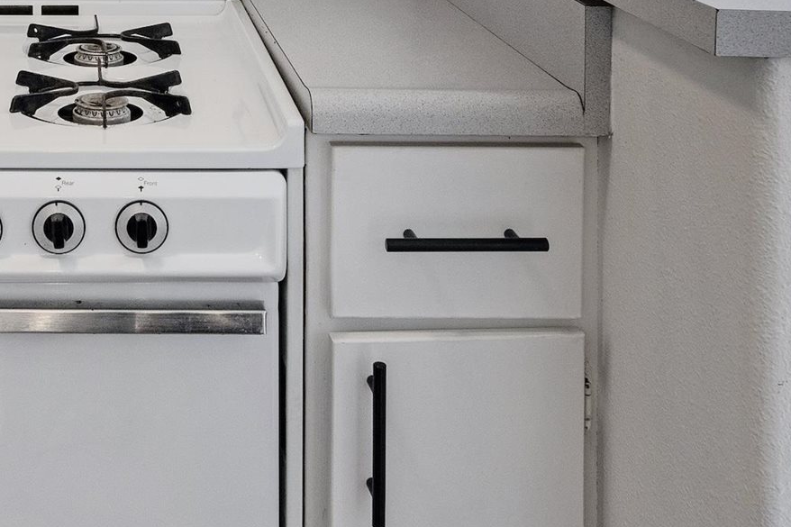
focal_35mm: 56
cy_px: -134
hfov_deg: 34.1
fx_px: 1230
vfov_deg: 22.0
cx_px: 115
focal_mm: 16
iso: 640
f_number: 10
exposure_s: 1/13
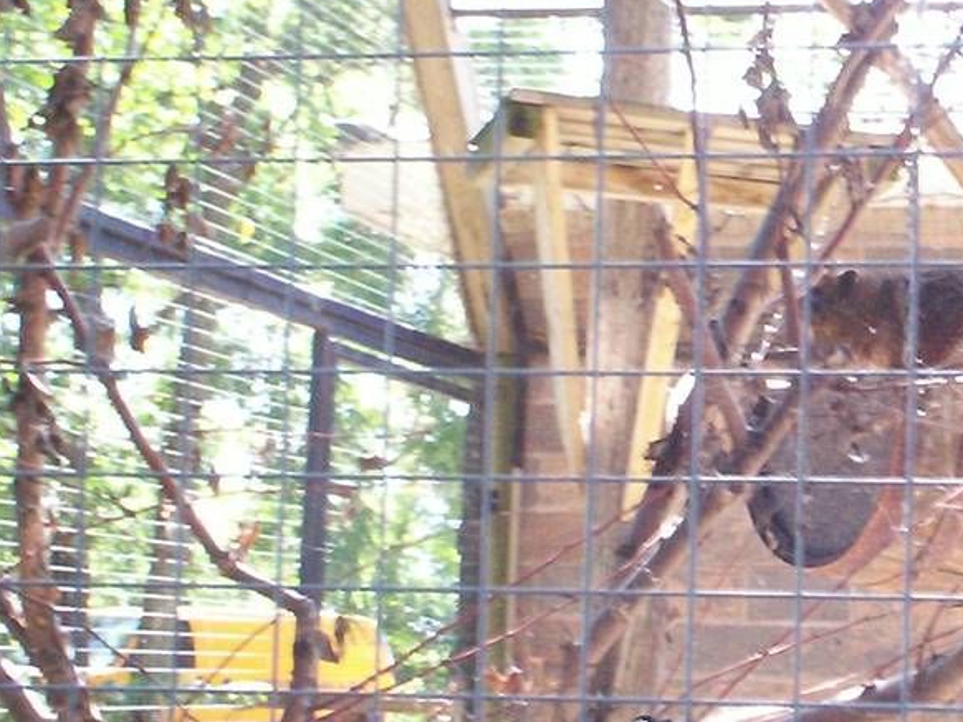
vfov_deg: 14.9
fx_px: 2753
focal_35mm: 99
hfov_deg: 19.4
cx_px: 917
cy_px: 285
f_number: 4.5
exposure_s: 1/30
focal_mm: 6
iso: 140
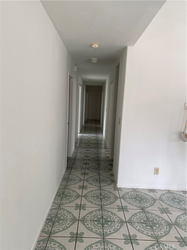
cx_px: 94
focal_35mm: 26
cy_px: 125
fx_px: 187
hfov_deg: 53.1
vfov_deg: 67.3
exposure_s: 1/122
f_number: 1.8
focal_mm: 4.25
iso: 100
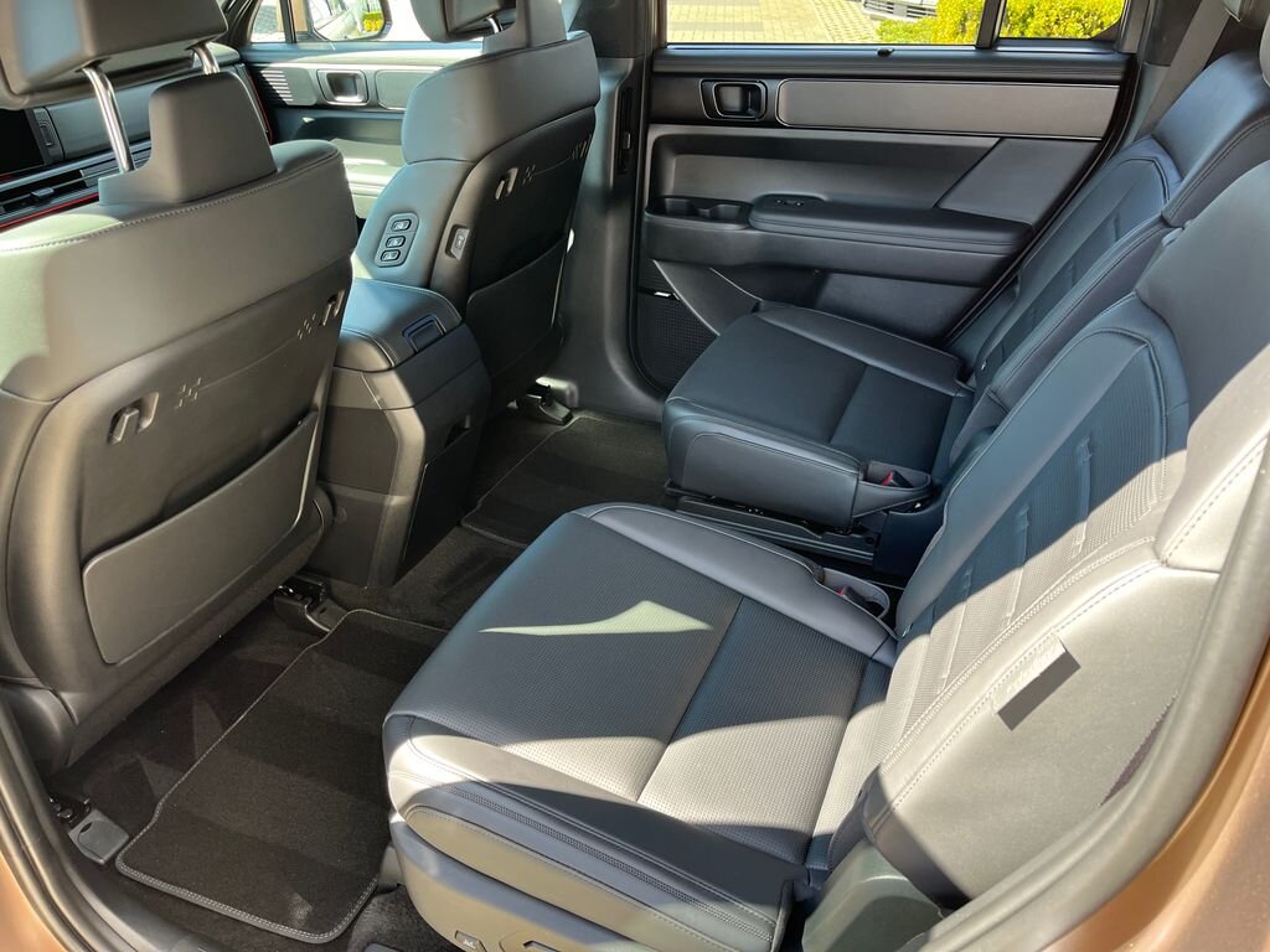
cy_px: 476
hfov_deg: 67.3
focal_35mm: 26
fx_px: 954
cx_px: 635
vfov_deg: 53.1
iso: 100
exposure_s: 1/121
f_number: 1.6
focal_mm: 5.1
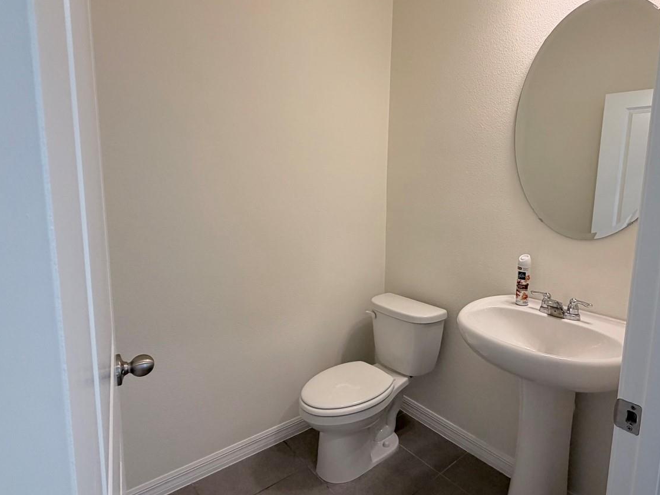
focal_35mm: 20
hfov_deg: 81.1
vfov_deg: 65.9
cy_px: 236
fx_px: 381
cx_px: 384
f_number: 2.2
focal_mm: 2.22
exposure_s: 1/120
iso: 160
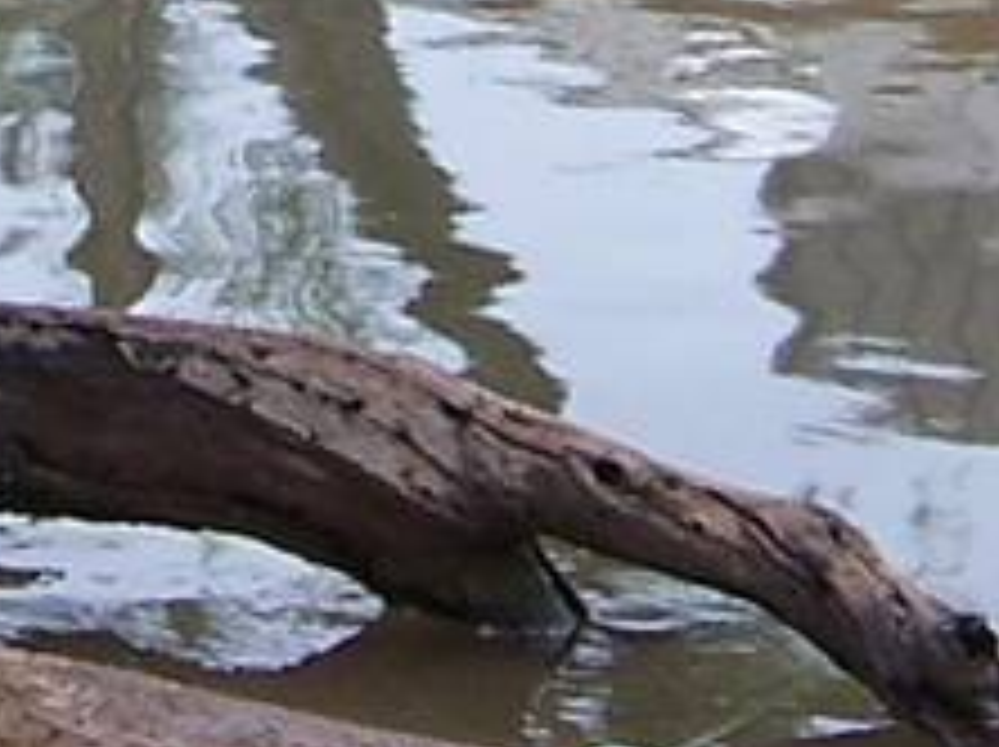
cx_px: -504
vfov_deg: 6.1
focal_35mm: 238
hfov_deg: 8.2
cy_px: -594
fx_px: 6861
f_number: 3.4
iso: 80
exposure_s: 1/180
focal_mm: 5.5
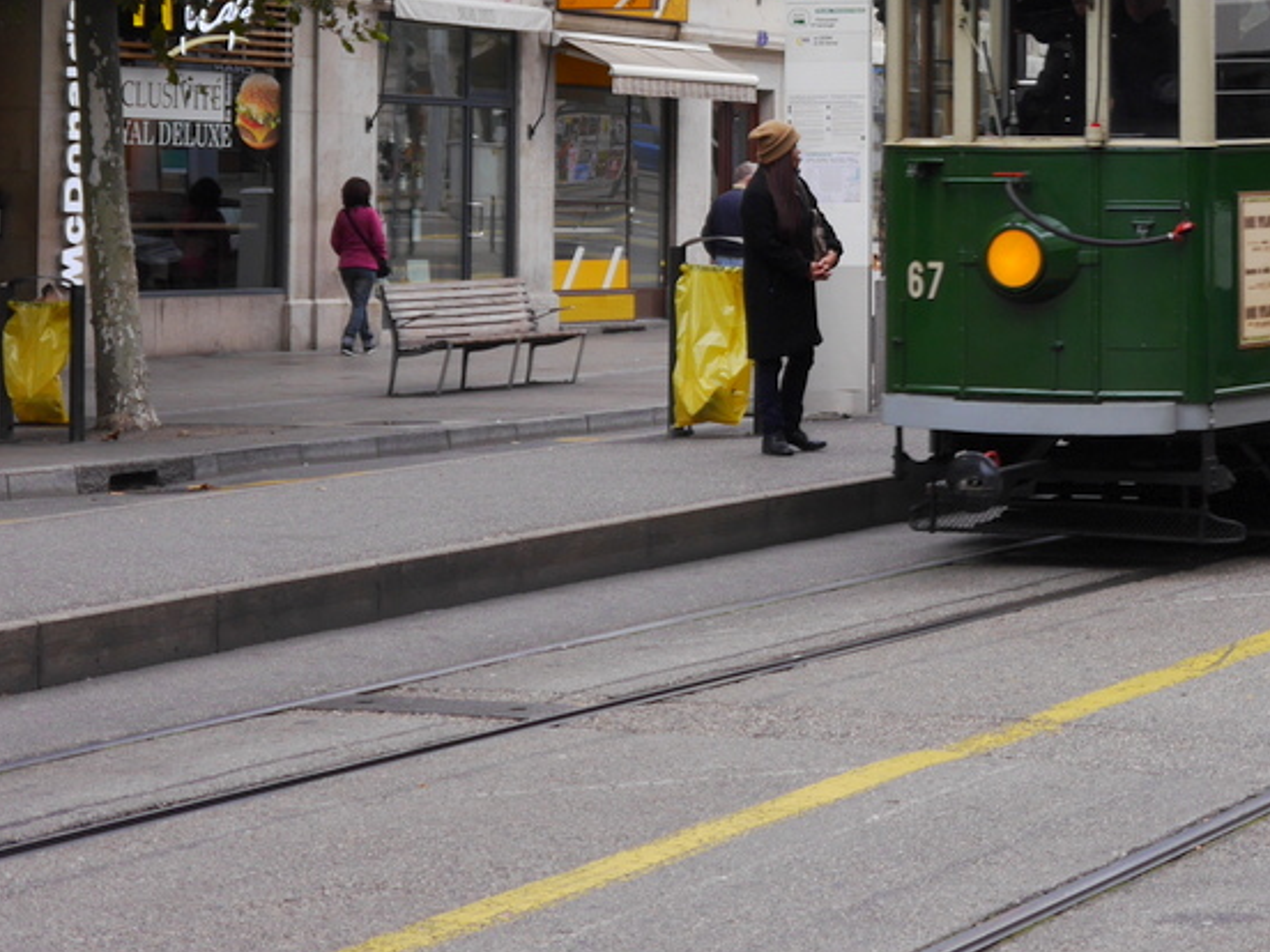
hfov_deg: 15.4
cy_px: -11
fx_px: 4623
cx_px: 1265
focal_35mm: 126
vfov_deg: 11.6
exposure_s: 1/100
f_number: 5
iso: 160
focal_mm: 29
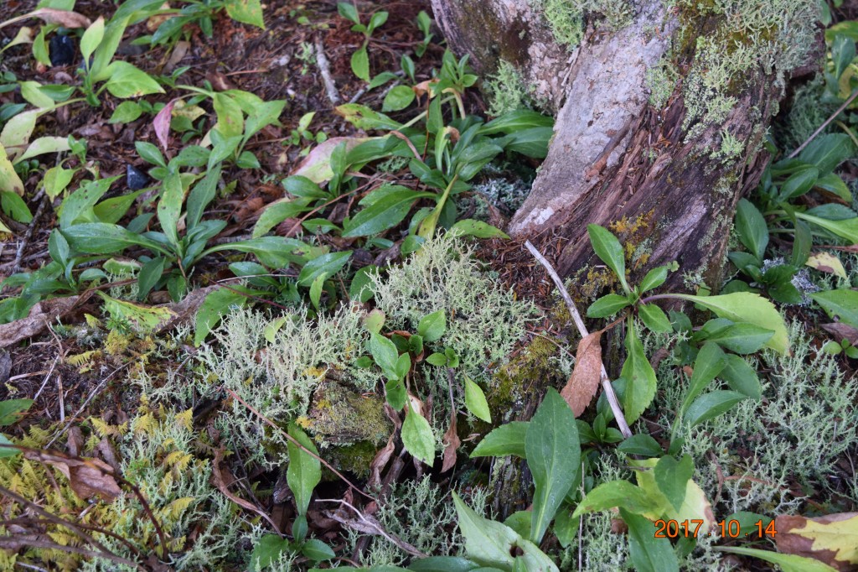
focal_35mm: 48
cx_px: 429
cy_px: 286
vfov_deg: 28.1
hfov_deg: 41.1
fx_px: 1144
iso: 640
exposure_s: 1/125
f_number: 5.6
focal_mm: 32
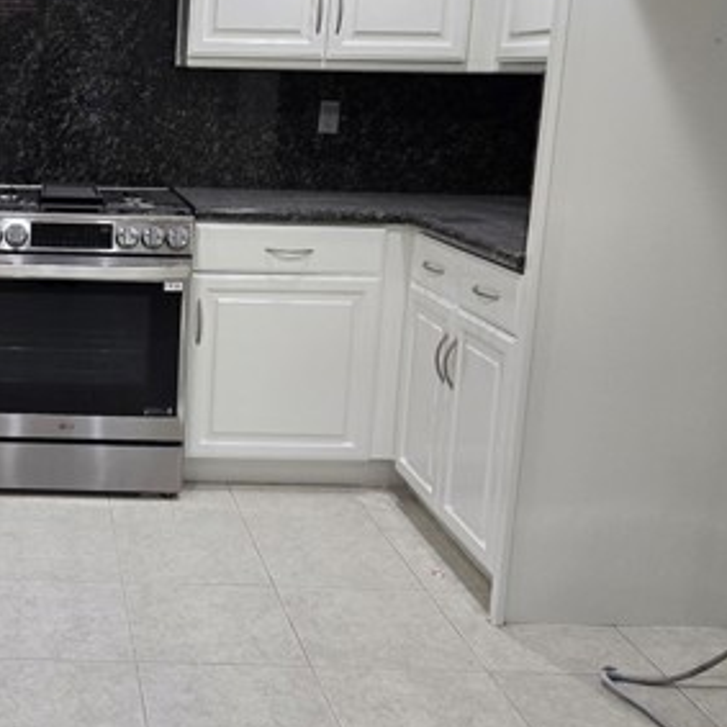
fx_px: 1093
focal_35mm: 46
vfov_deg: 36.6
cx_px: 33
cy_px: 288
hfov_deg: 34.1
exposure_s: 1/120
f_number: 1.8
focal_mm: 5.4
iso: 160
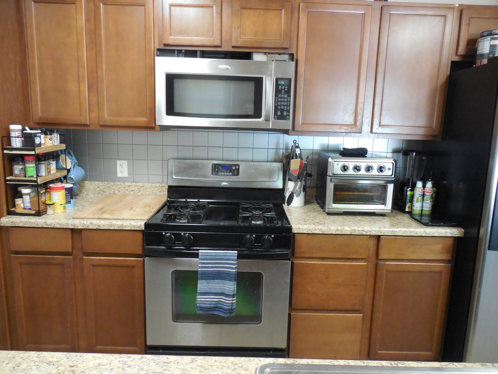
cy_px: 187
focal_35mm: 25
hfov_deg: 69.4
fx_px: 360
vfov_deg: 54.9
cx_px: 249
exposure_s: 1/15
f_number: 3.3
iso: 800
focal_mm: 4.5
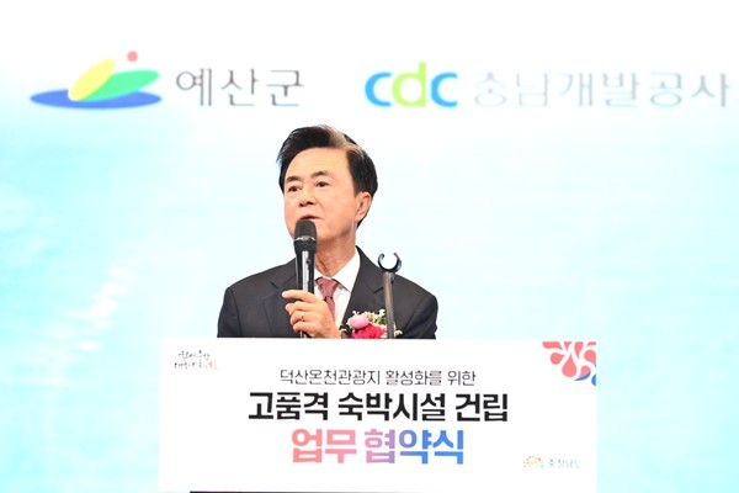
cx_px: 370
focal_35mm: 120
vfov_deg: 11.4
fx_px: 2463
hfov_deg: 17.1
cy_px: 246
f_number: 3.5
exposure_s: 1/250
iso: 1250
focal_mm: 120
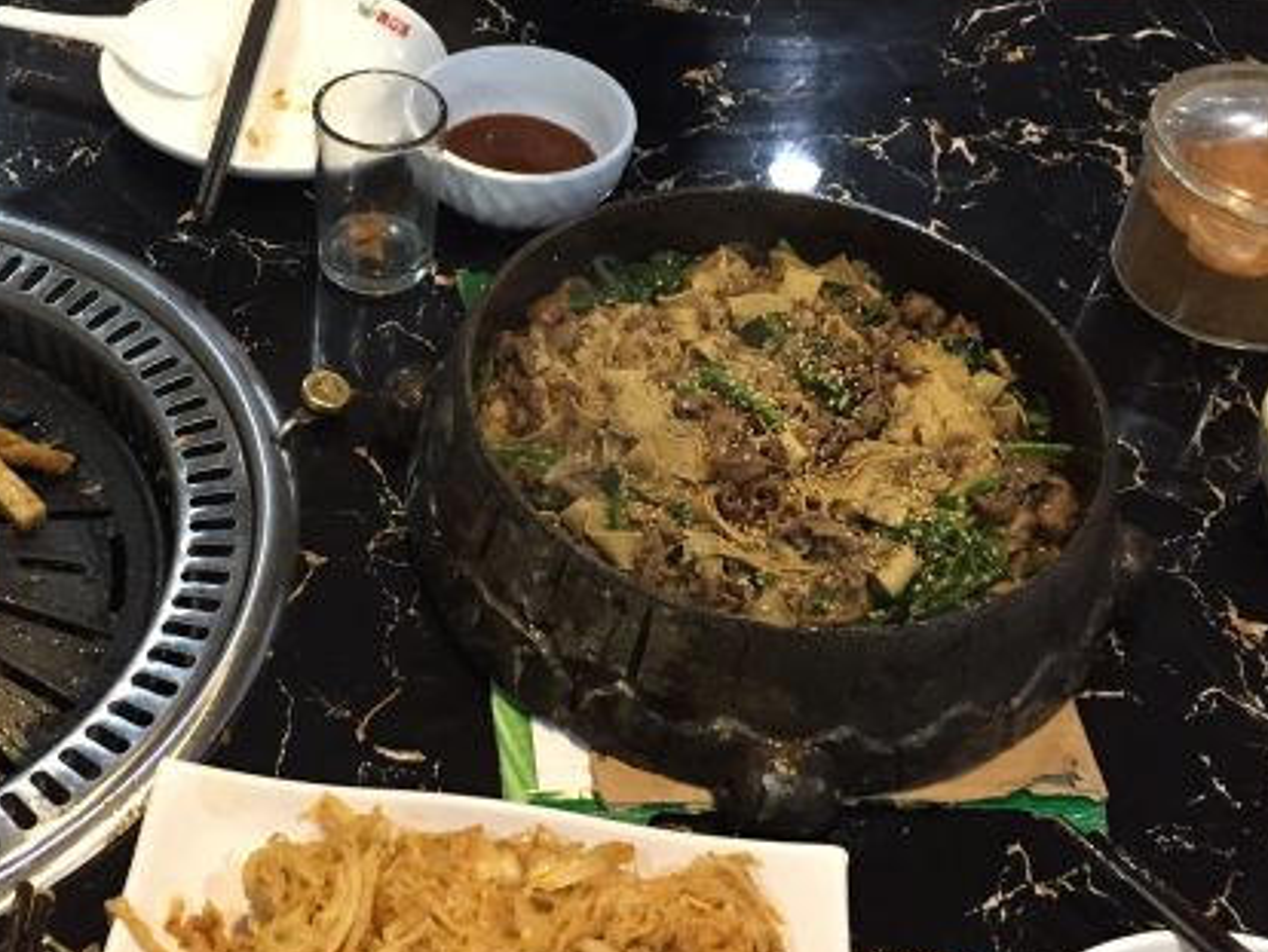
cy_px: 452
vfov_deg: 29.7
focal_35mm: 49
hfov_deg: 38.4
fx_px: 1796
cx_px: 417
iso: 250
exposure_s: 1/24
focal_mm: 4.15
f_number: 2.2
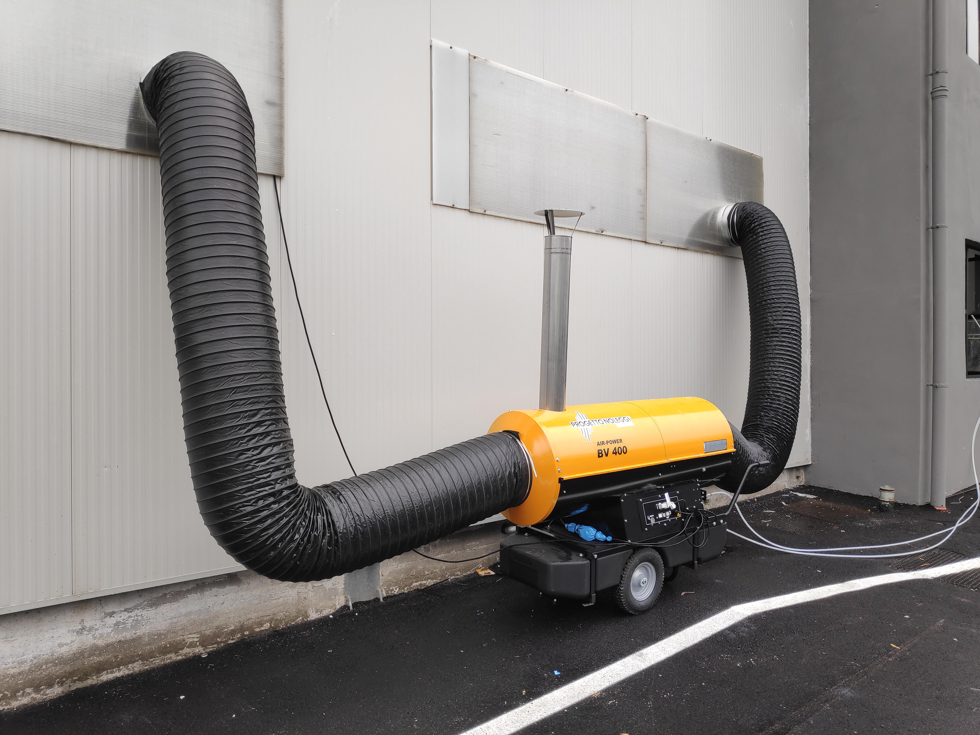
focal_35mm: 20
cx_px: 490
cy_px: 368
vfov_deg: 66.0
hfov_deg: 81.7
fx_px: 566
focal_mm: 3.94
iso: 100
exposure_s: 1/127
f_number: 1.9
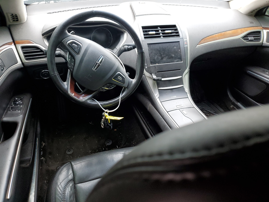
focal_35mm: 26
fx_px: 202
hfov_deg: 67.3
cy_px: 101
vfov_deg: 53.1
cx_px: 134
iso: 93
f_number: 1.5
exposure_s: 1/120
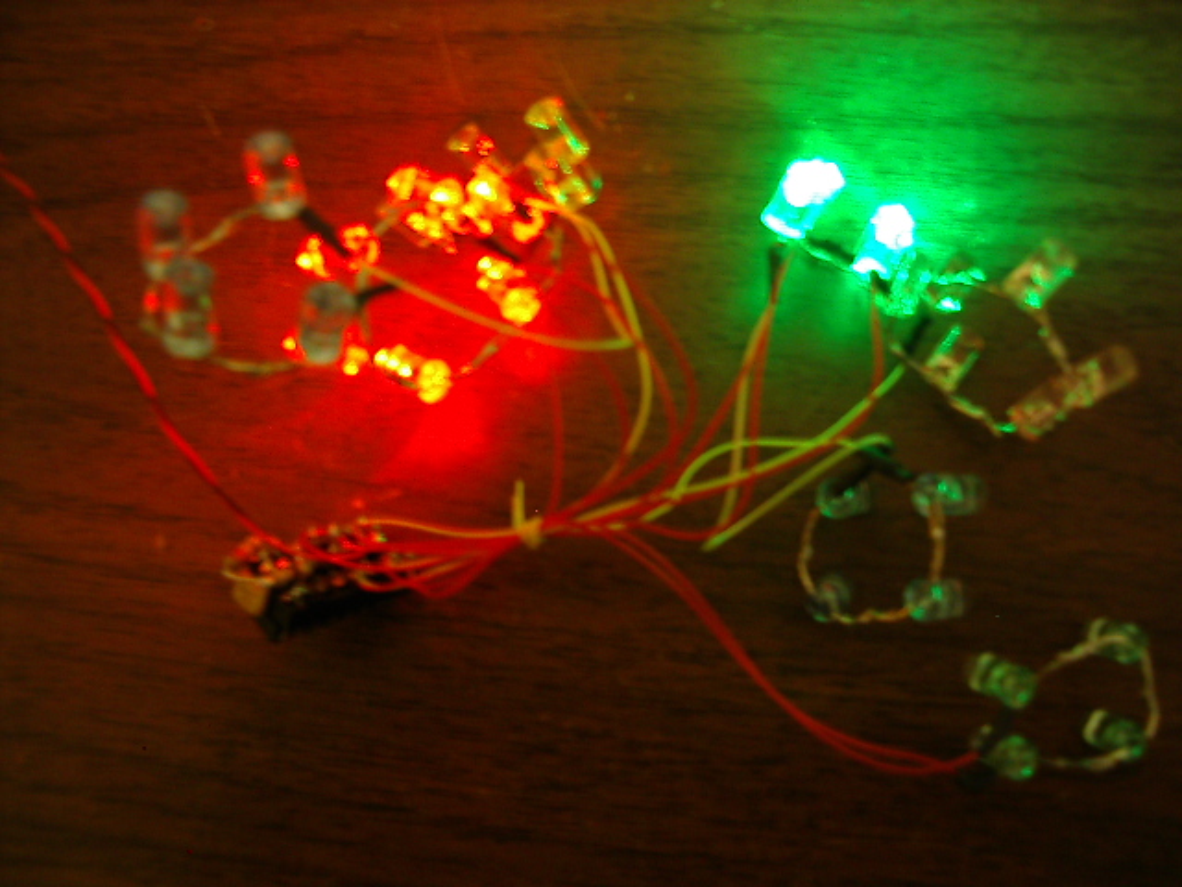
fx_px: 1298
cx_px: 591
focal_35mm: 38
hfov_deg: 49.0
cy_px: 444
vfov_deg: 37.7
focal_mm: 5.8
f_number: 2.6
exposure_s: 1/4
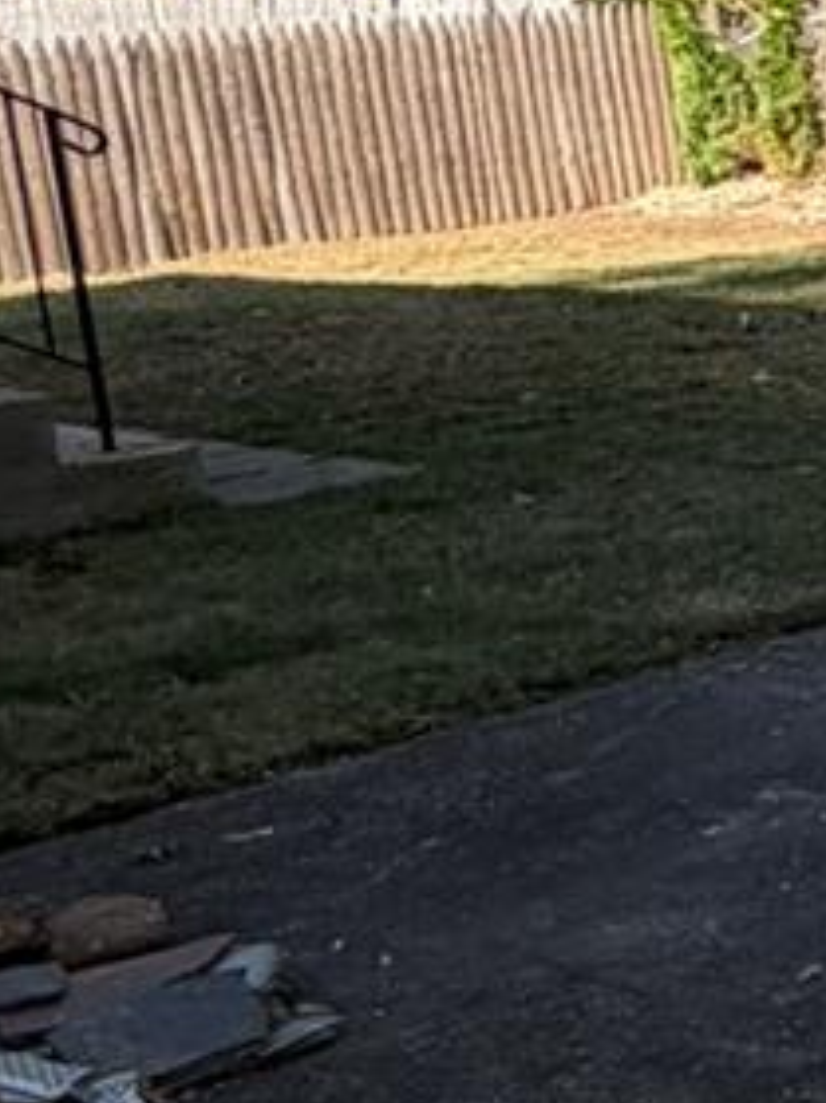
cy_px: 324
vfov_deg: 25.1
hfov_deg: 12.8
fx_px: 2452
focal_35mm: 77
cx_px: 2170
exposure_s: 1/482
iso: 64
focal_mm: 2.22
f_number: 2.2
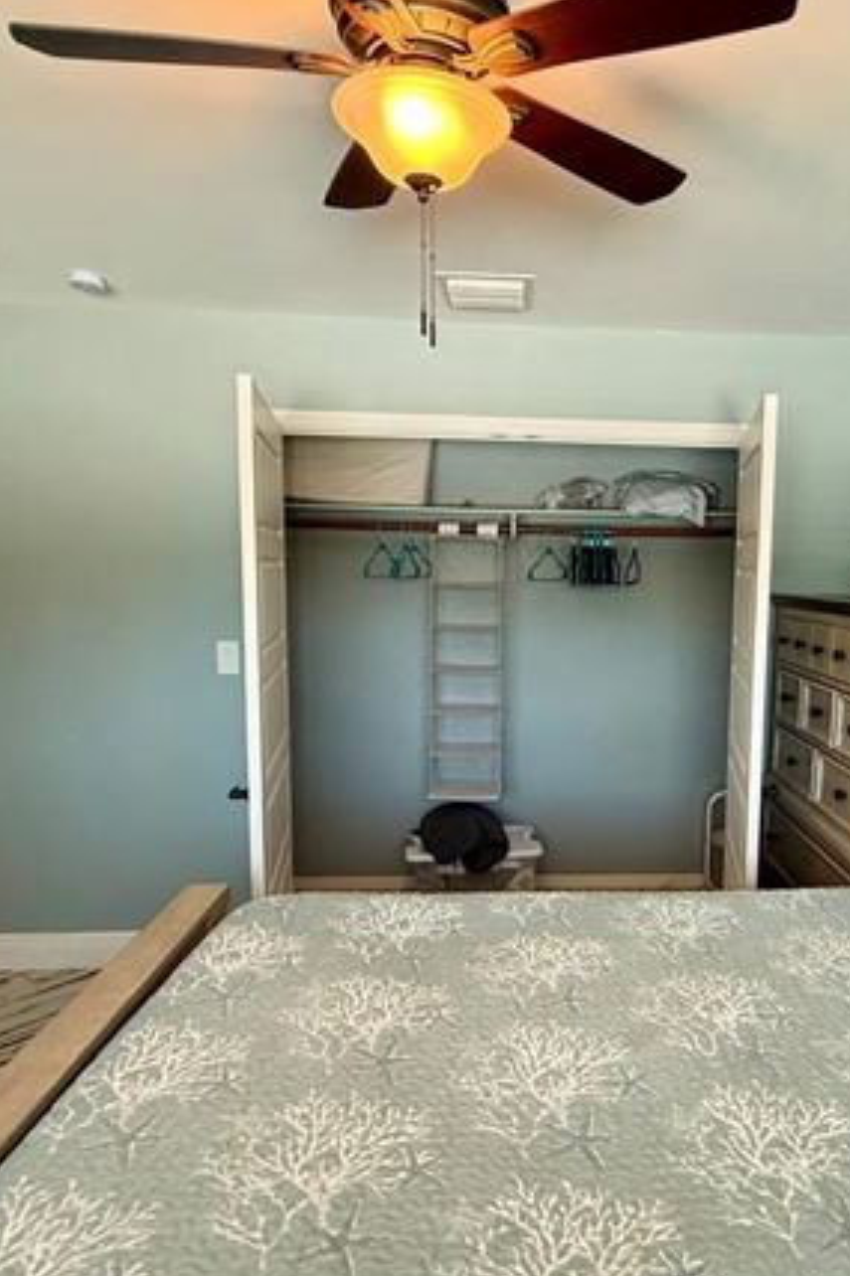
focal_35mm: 24
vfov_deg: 73.7
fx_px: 851
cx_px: 586
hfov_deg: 51.8
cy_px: 674
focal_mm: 2.22
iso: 320
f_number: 2.2
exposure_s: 1/120
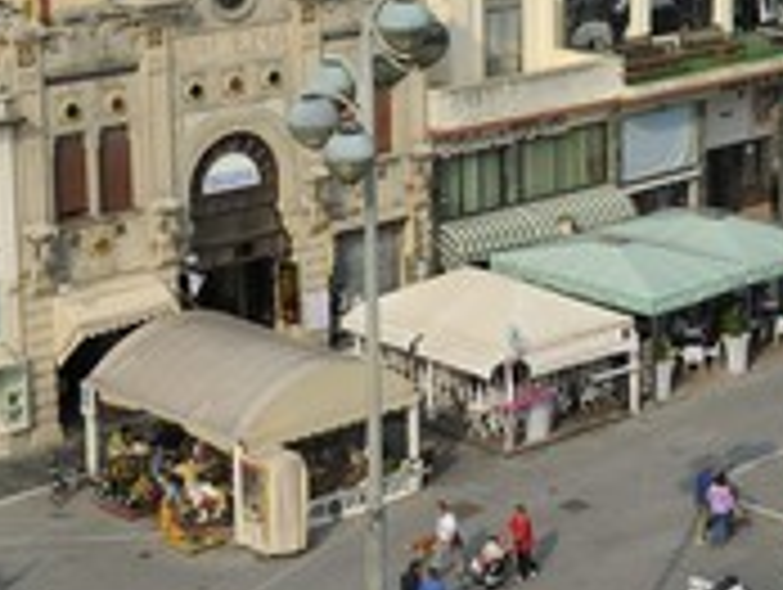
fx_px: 1993
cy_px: 95
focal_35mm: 88
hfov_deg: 21.7
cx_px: 711
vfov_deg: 16.7
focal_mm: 38
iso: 200
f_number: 13
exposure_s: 1/250
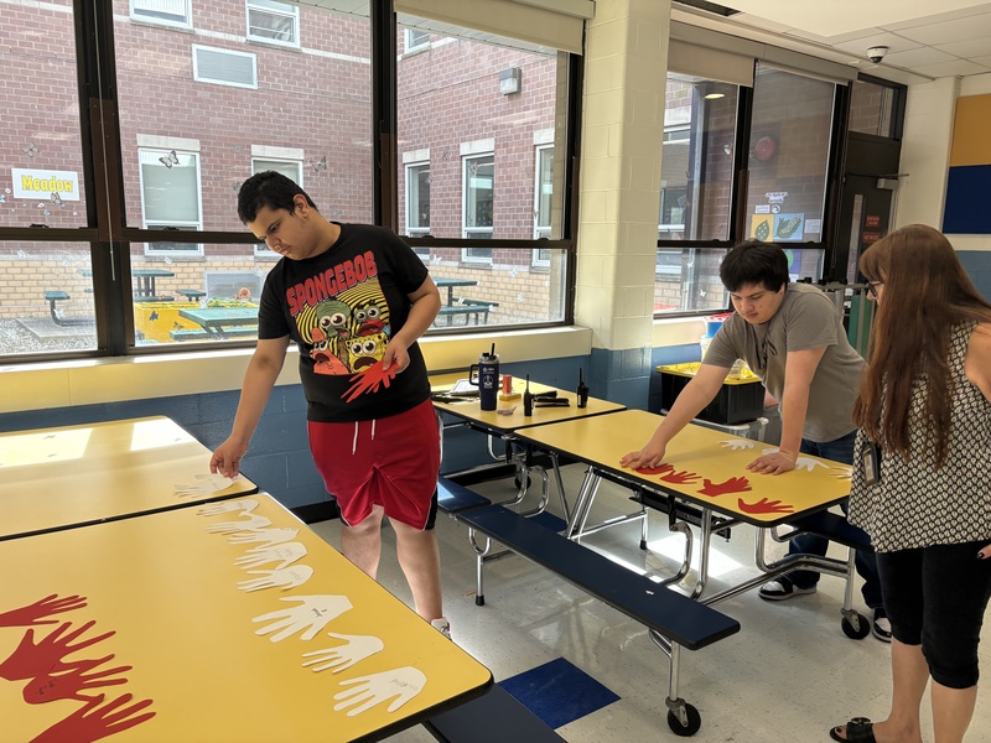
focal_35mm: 26
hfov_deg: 67.3
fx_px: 744
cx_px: 496
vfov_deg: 53.1
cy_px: 372
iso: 80
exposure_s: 1/239
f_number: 1.6
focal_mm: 5.96
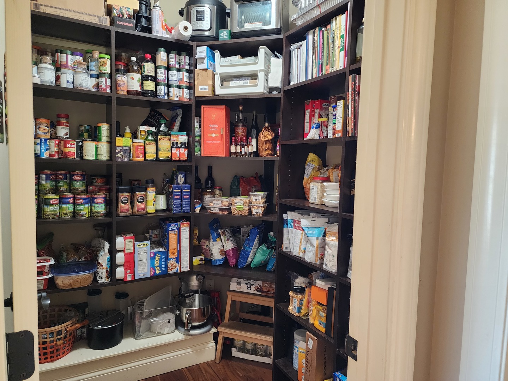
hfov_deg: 73.9
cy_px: 190
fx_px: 338
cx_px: 254
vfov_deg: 58.9
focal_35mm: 23
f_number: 1.8
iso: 640
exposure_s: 1/60
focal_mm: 6.4
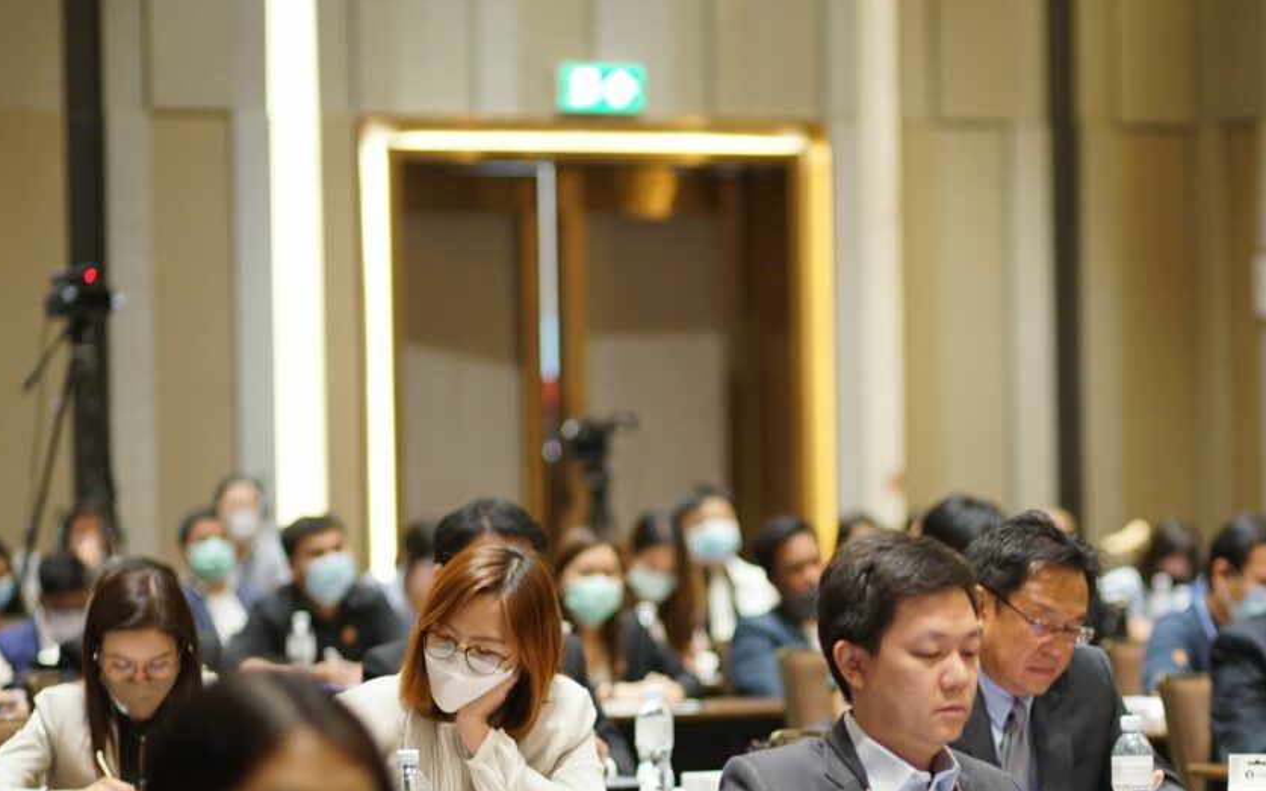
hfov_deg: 13.1
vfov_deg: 8.2
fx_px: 5486
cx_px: 929
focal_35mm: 159
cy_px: 675
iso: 800
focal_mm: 85
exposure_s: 1/60
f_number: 2
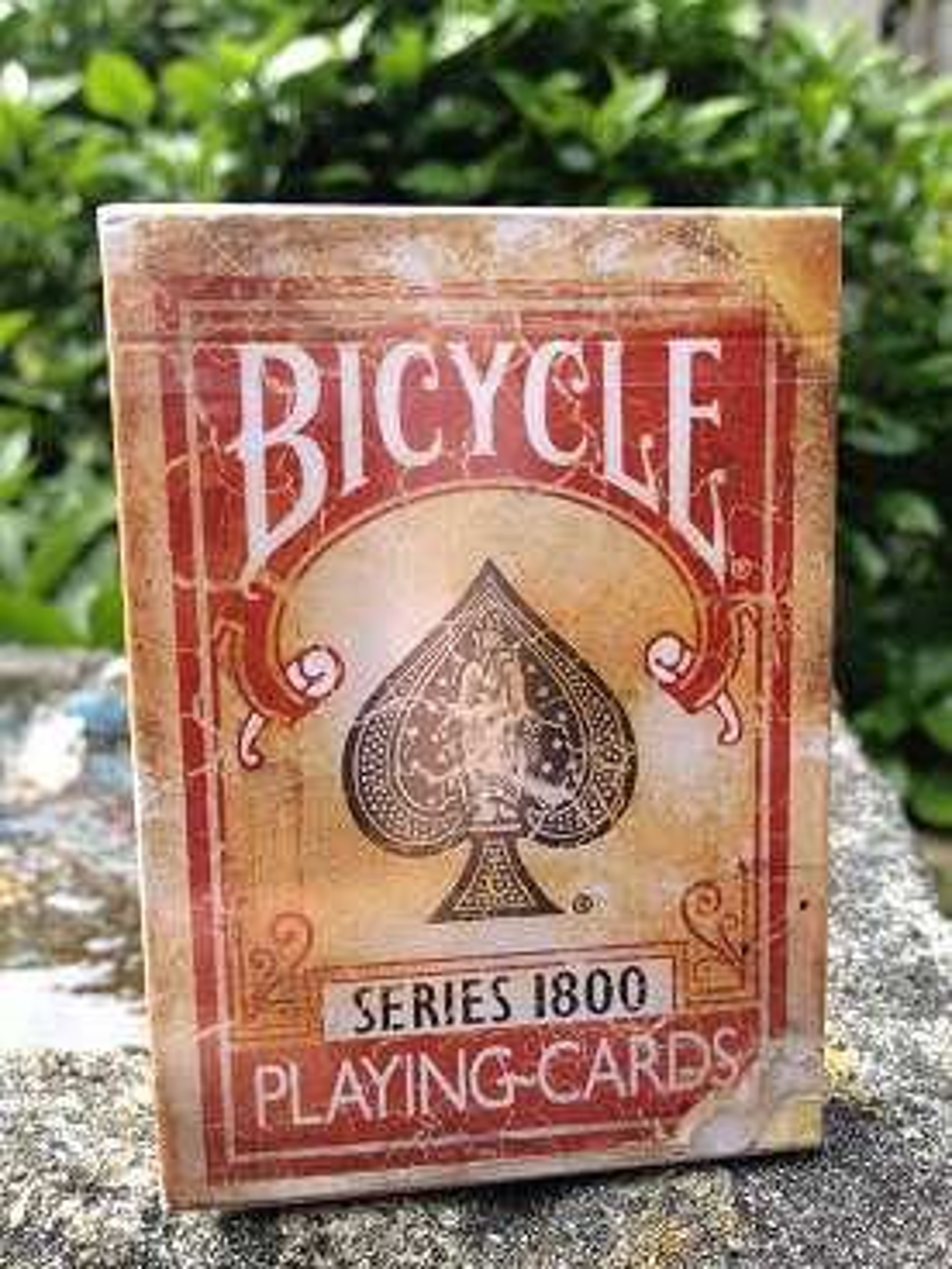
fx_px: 1283
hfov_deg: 40.7
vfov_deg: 52.6
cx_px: 476
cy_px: 634
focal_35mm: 35
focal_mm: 4.28
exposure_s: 1/175
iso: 64
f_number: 2.4
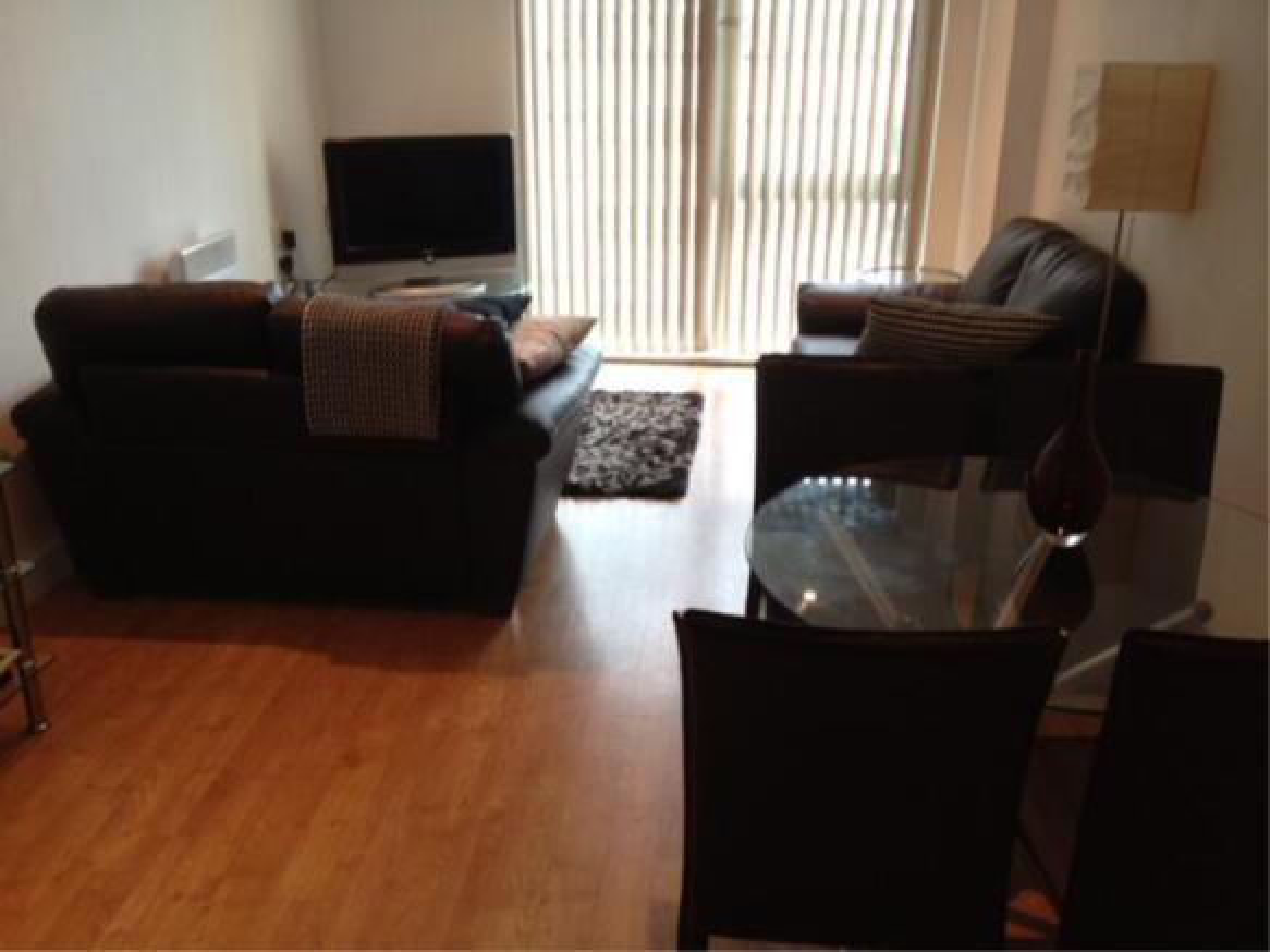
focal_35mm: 35
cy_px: 476
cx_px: 635
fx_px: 1284
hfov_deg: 52.6
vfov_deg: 40.7
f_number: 2.4
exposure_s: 1/20
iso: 100
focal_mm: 4.28
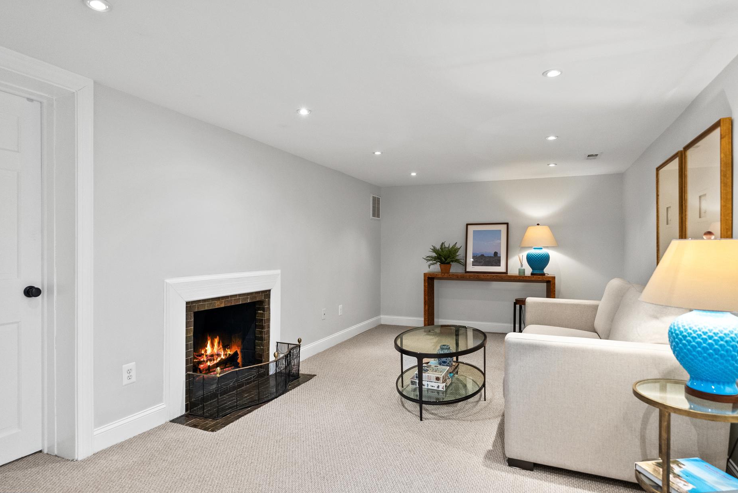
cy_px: 248
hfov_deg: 82.4
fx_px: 421
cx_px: 358
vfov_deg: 60.6
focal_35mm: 21
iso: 1600
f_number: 4
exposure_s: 1/25
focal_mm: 18.5
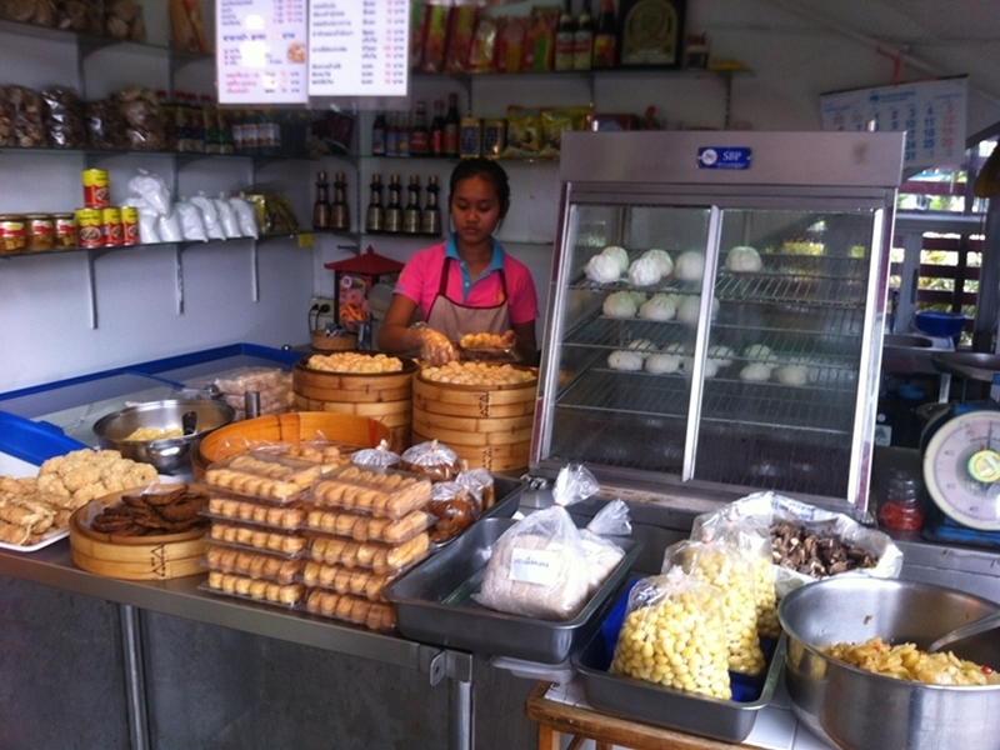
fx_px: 1011
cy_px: 375
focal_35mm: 35
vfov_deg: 40.7
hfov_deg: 52.6
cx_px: 500
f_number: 2.8
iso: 100
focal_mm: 3.85
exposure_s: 1/40
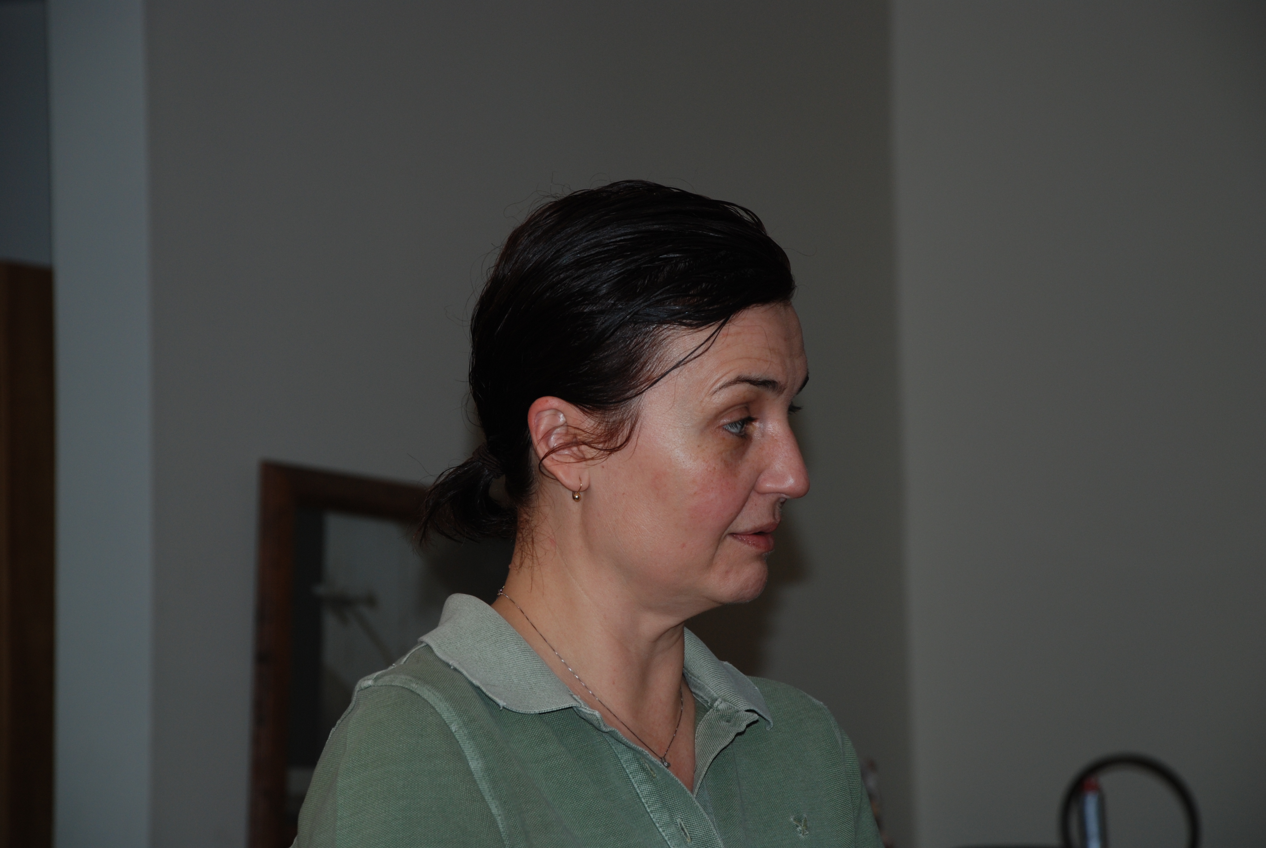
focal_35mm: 135
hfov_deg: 15.2
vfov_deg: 10.2
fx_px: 4753
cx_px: 633
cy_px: 424
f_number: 5.6
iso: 200
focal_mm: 90
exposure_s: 1/60
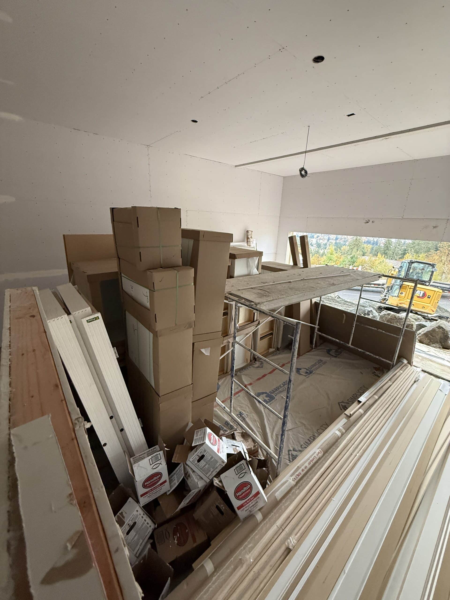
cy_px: 300
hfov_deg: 85.7
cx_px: 225
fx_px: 243
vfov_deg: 102.1
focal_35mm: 14
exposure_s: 1/83
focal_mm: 2.22
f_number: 2.2
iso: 320
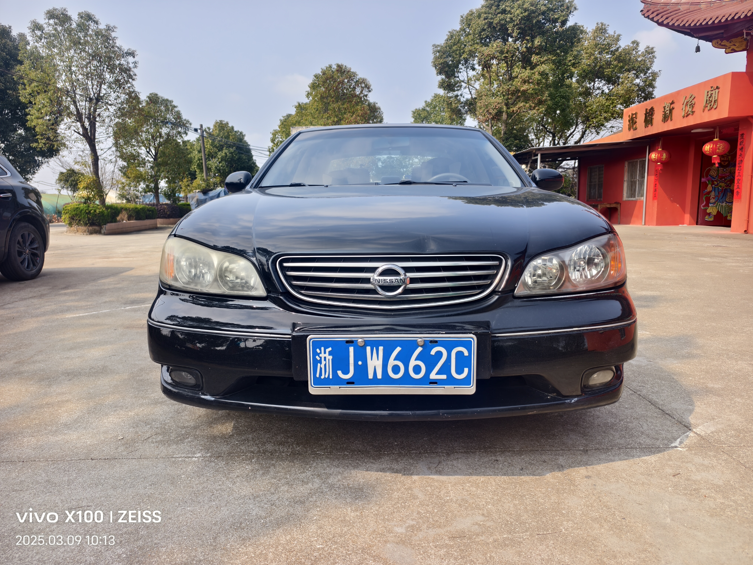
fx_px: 500
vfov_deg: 58.9
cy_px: 282
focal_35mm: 23
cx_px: 376
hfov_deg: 73.9
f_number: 1.57
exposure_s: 1/808
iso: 71
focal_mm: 5.6
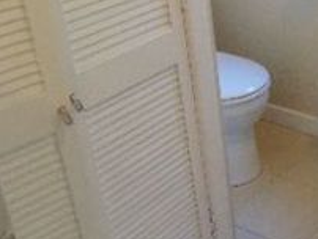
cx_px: 346
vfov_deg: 23.4
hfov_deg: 28.4
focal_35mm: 62
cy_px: 57
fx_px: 570
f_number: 3.1
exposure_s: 1/30
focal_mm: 4
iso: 400
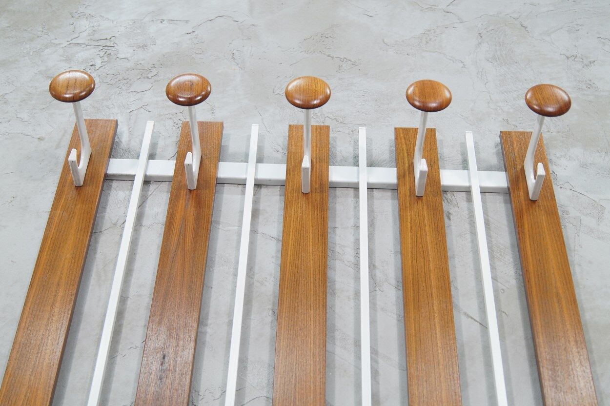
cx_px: 305
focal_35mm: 52
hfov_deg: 37.9
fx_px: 889
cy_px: 203
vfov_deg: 25.7
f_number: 5
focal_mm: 35
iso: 400
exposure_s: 1/15
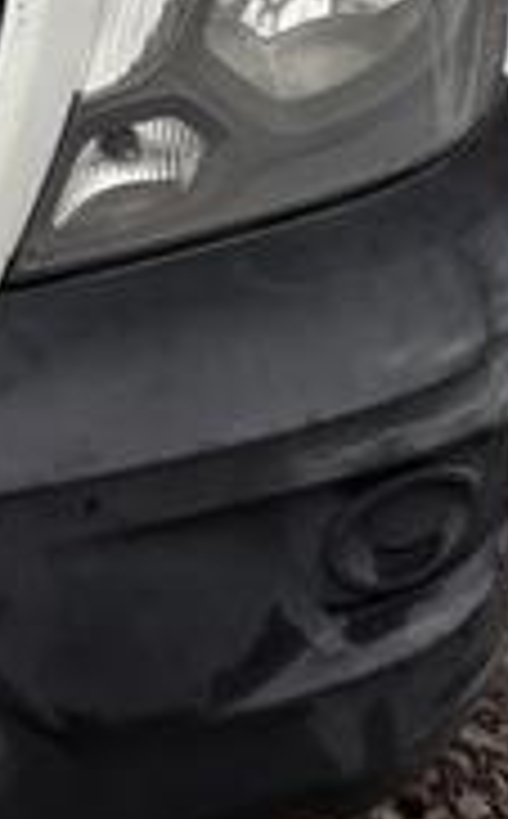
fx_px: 3027
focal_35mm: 136
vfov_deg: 14.4
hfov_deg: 9.4
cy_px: -382
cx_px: -234
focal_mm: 5.96
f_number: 1.6
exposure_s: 1/462
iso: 50
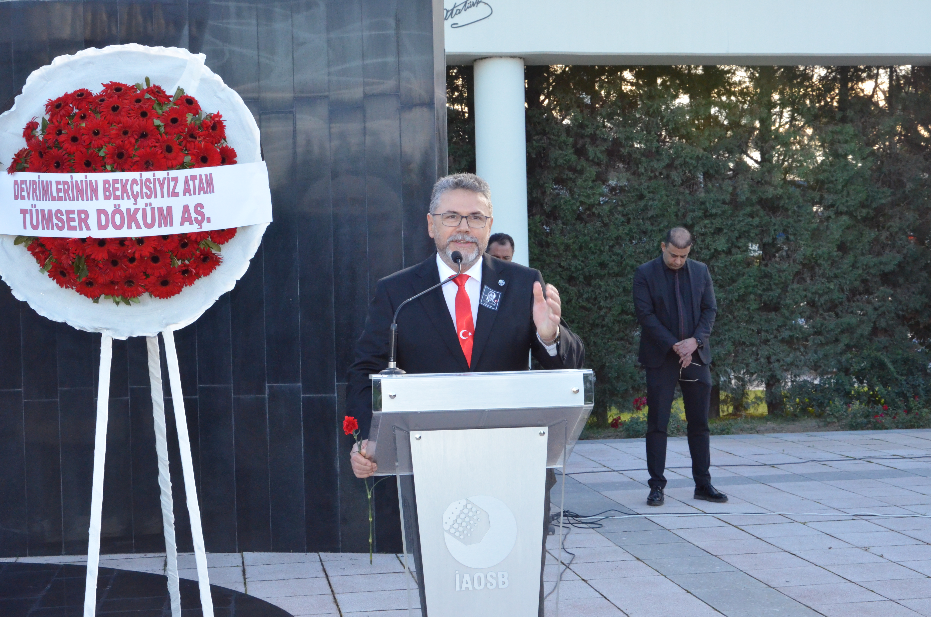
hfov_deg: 37.9
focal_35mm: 52
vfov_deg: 25.6
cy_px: 308
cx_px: 466
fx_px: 1355
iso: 2500
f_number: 13
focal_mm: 35
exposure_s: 1/250
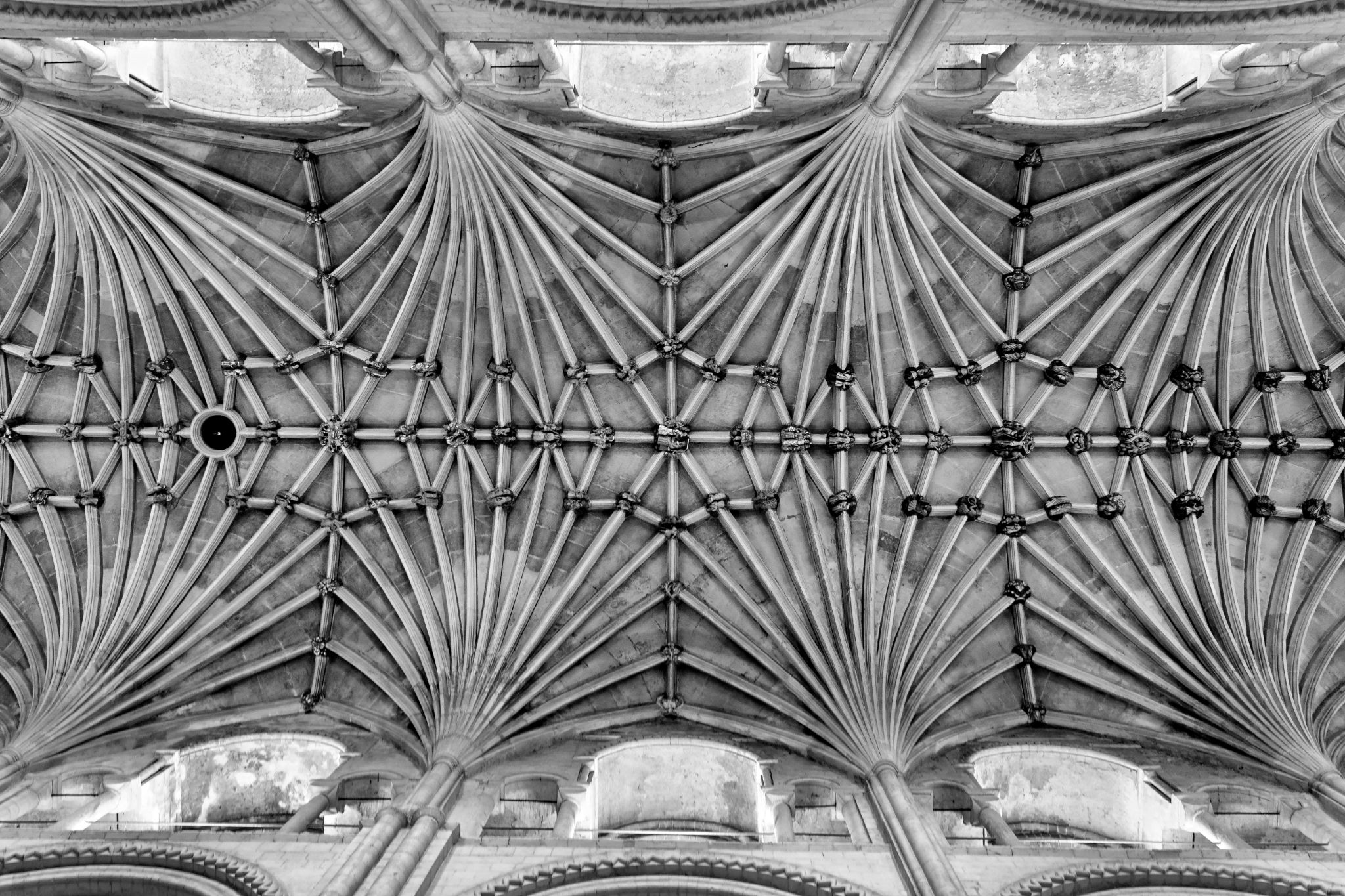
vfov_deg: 45.0
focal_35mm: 29
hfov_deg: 63.7
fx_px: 1083
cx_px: 672
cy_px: 448
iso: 2500
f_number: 4
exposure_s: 1/30
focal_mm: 29
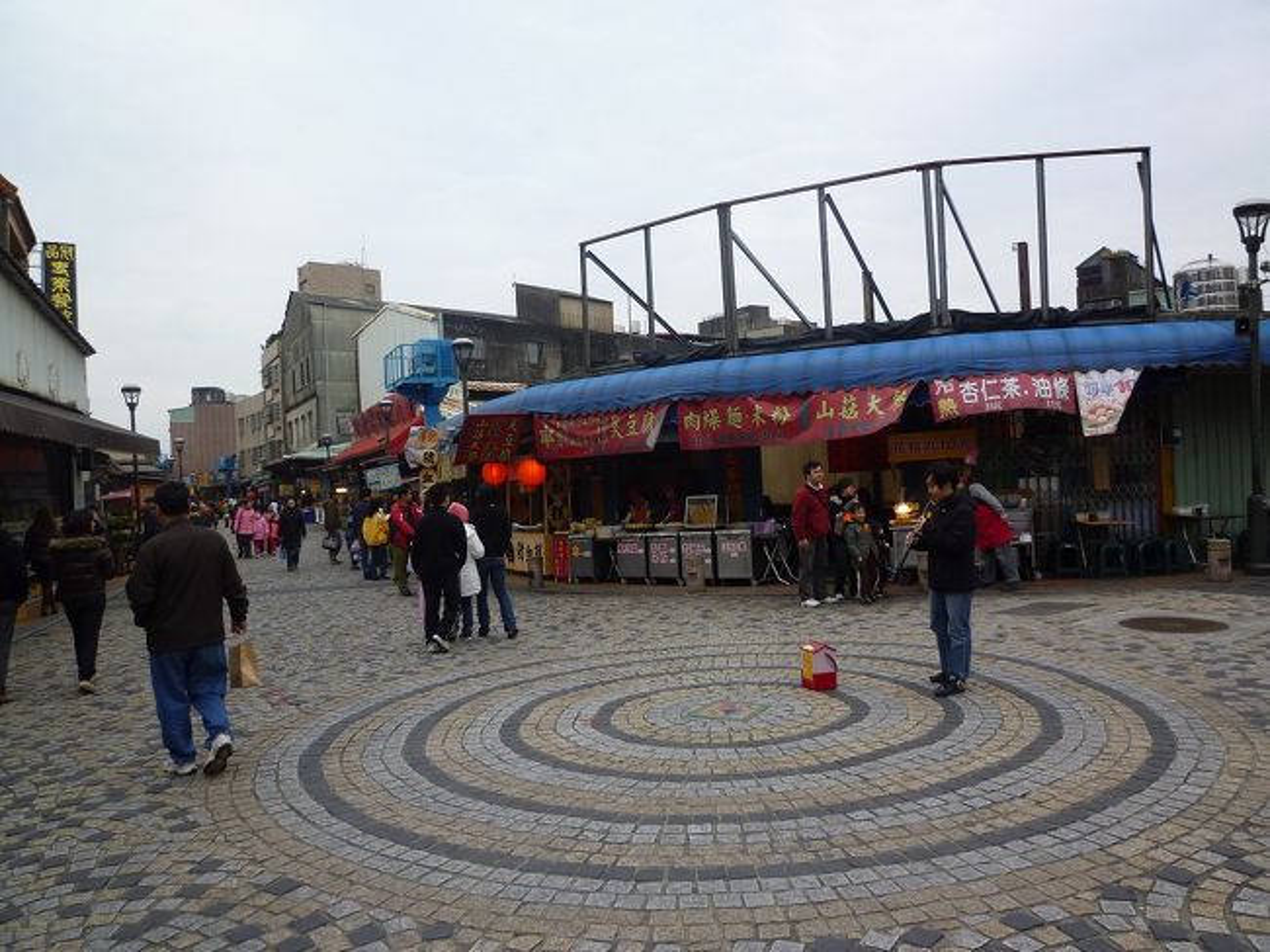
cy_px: 476
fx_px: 917
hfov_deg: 69.4
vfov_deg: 54.8
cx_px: 635
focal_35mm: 25
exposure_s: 1/160
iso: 80
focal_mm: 4.5
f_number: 4
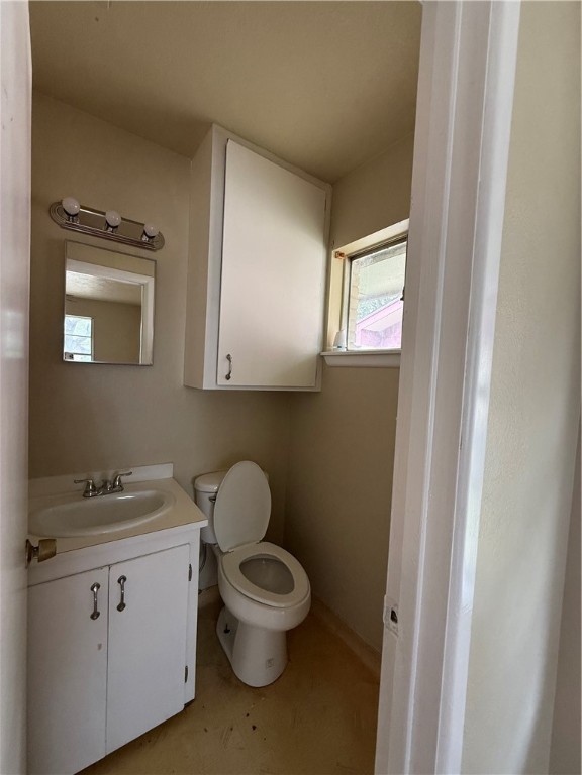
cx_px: 291
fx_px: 314
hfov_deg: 85.7
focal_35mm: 14
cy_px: 388
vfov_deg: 102.1
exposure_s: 1/99
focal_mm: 2.22
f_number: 2.2
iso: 320
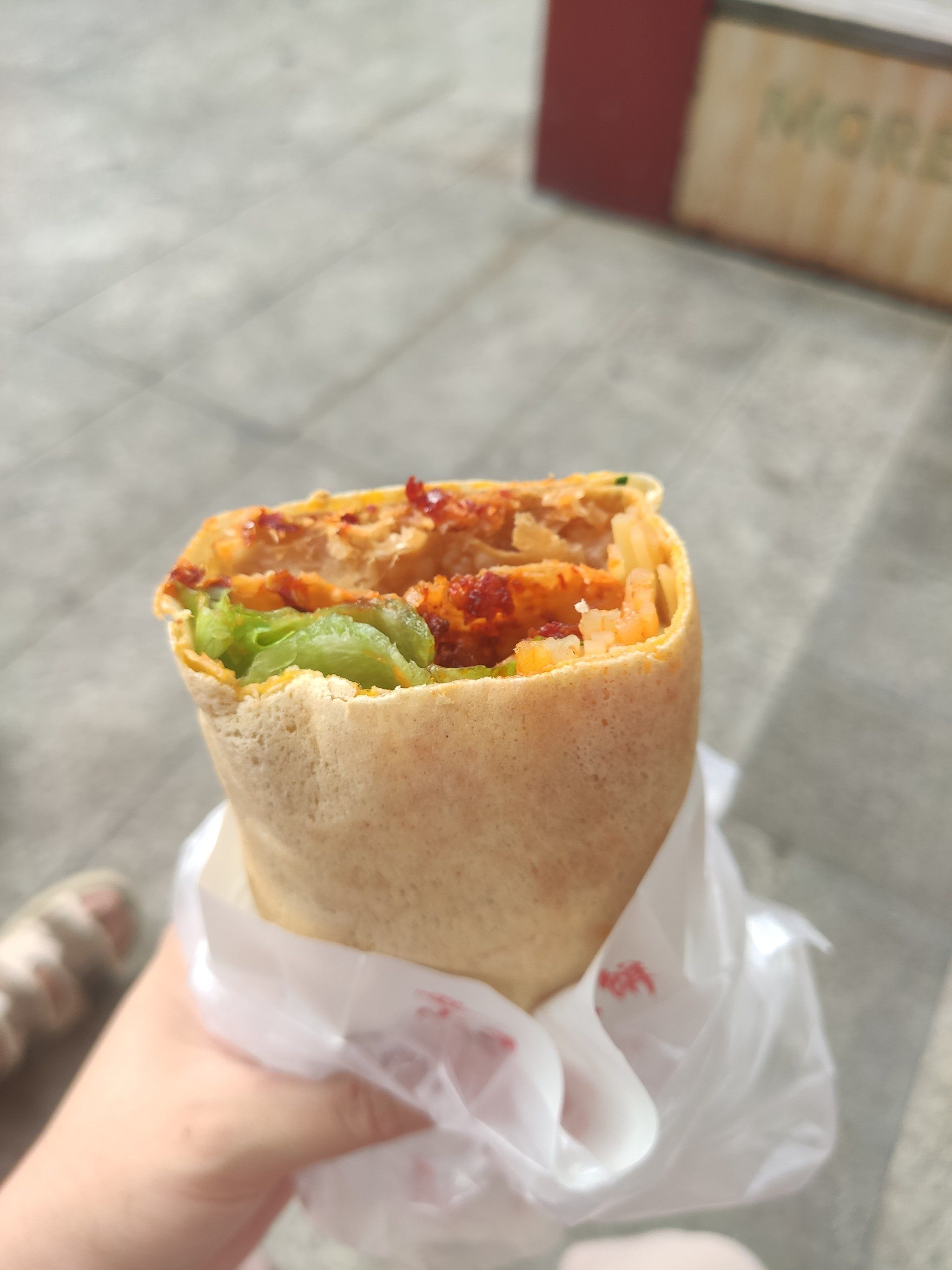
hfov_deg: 53.1
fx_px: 953
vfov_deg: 67.3
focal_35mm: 26
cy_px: 635
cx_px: 476
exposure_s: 1/263
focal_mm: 4.77
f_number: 1.75
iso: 112
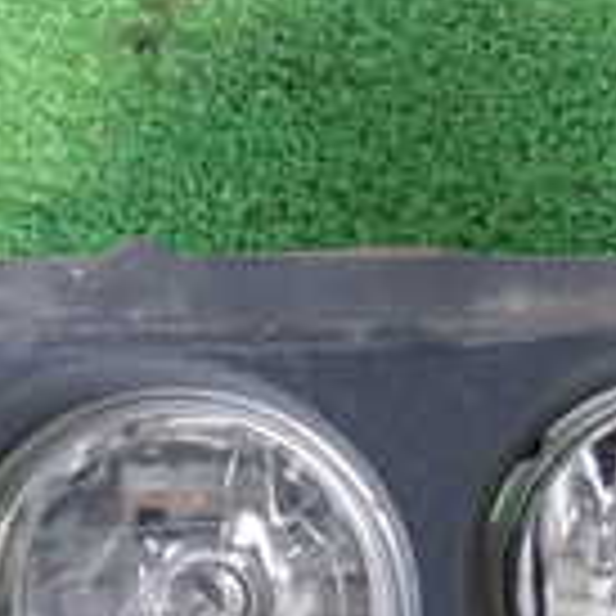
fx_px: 1953
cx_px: -94
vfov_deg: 17.7
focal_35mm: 97
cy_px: 526
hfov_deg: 17.2
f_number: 2
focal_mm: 4.5
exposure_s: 1/30
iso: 500
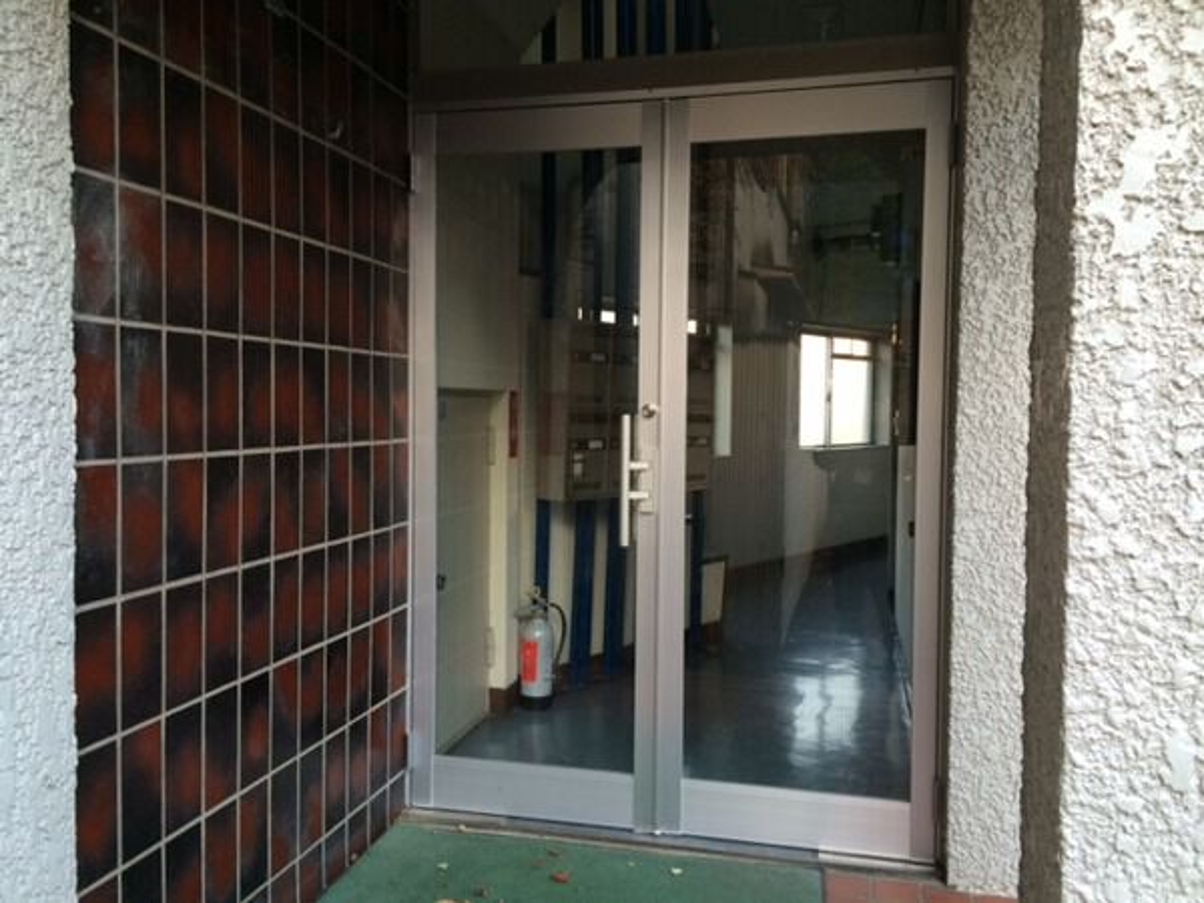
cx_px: 602
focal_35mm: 29
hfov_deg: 61.7
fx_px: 1009
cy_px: 452
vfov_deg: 48.2
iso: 40
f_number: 2.2
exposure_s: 1/40
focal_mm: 4.15
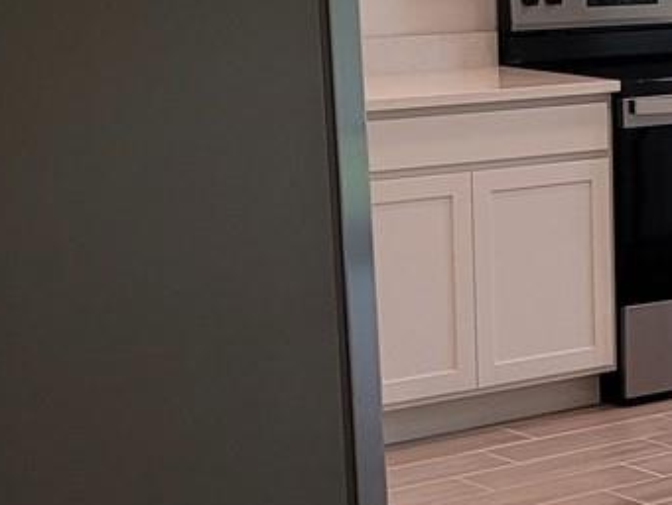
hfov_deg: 14.7
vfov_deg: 12.1
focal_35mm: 122
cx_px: 1078
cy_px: 203
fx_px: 2369
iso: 100
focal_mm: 5.4
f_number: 1.8
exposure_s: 1/120
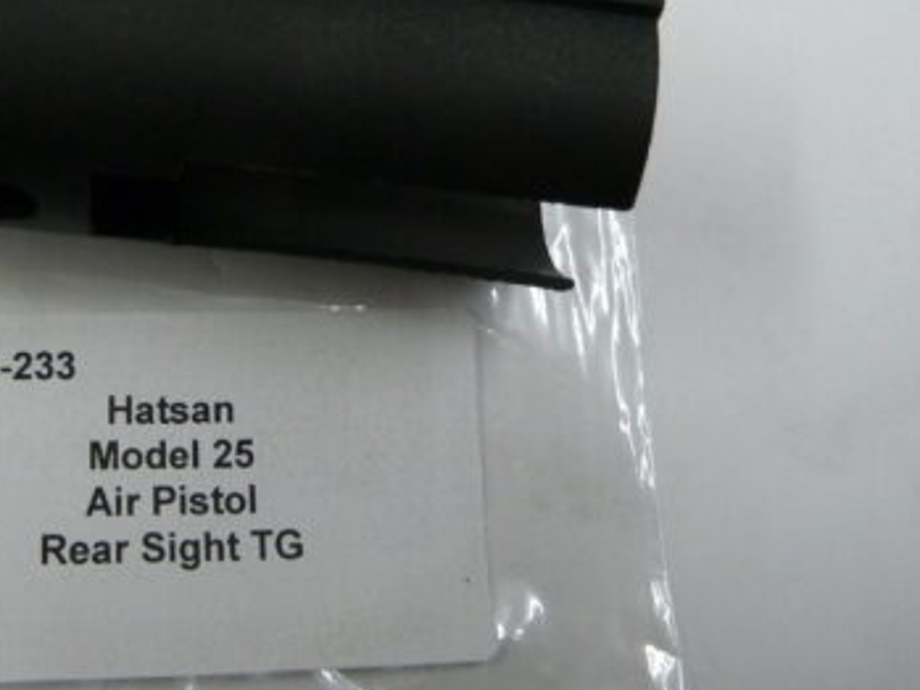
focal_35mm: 43
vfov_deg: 33.0
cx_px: 203
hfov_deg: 42.2
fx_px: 1143
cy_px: 184
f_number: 3.3
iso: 250
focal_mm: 4.1
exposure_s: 1/30
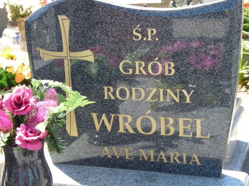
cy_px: 93
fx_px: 583
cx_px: 124
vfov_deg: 18.2
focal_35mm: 81
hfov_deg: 24.1
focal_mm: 14.4
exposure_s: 1/160
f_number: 4
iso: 100
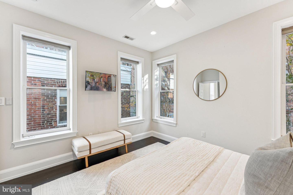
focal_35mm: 14
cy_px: 98
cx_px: 146
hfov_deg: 104.3
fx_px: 114
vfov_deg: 81.2
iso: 200
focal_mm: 14
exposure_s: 1/25
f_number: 8
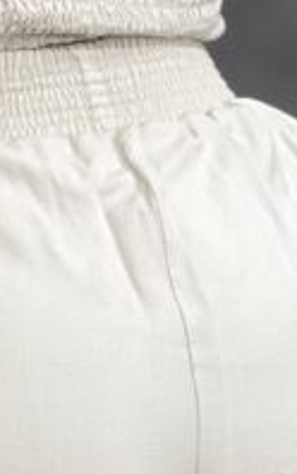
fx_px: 4966
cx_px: 5
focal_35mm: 384
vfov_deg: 5.4
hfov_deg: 3.4
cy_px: -114
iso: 160
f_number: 2.8
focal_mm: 9
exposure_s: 1/40
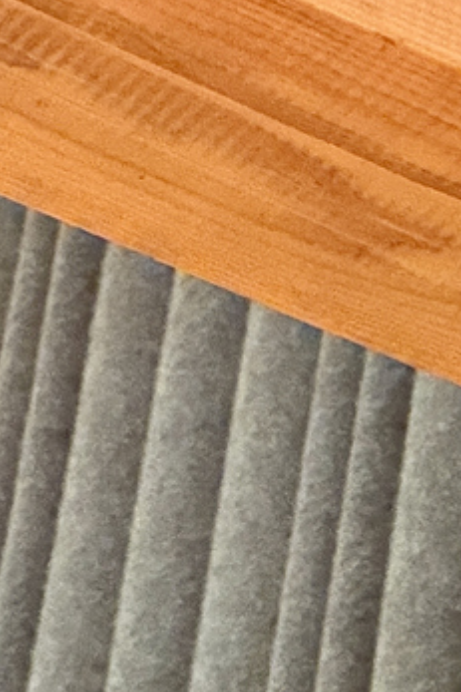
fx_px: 8190
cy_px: 218
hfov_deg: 3.2
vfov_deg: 4.8
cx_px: 963
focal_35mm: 426
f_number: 2.8
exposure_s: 1/30
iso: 1250
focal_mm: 15.66
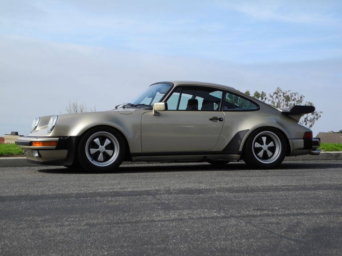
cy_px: 128
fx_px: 751
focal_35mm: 76
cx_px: 171
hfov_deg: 25.7
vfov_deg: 19.4
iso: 100
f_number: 4
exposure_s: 1/912
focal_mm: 16.3
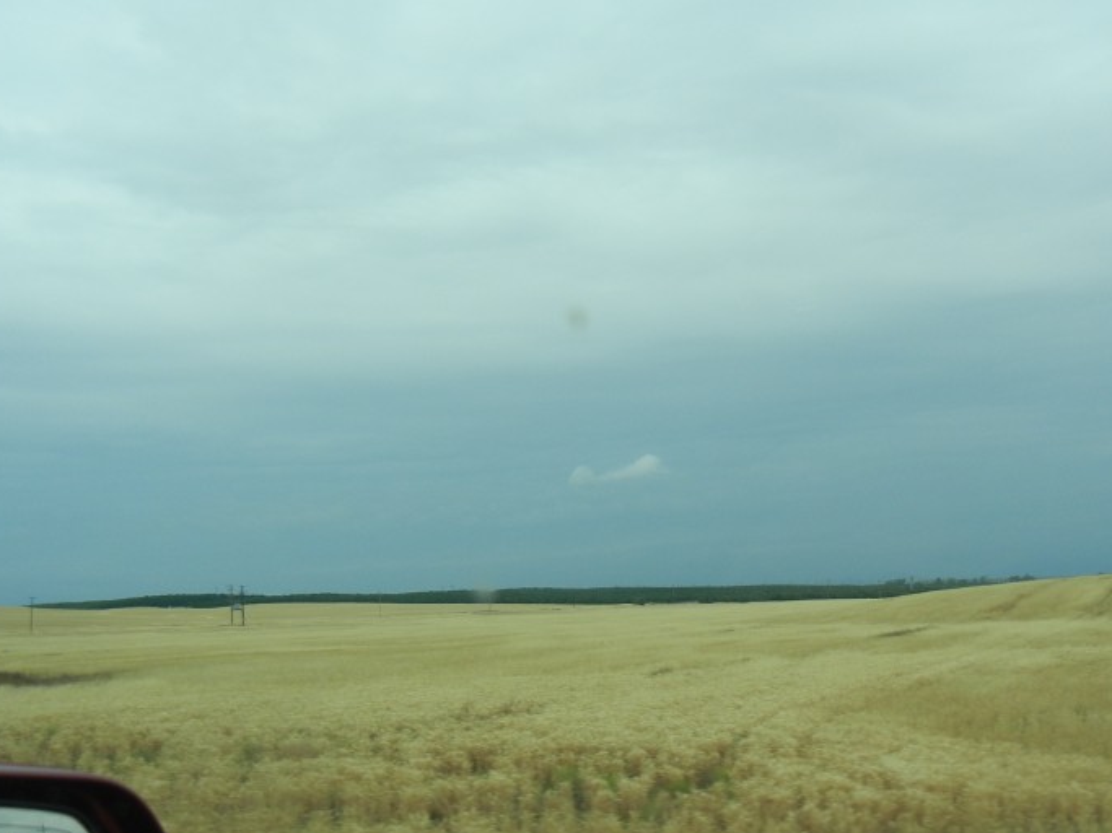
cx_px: 604
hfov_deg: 42.0
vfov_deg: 32.1
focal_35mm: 45
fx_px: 1445
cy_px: 493
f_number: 7
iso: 160
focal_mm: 5.4
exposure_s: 1/333
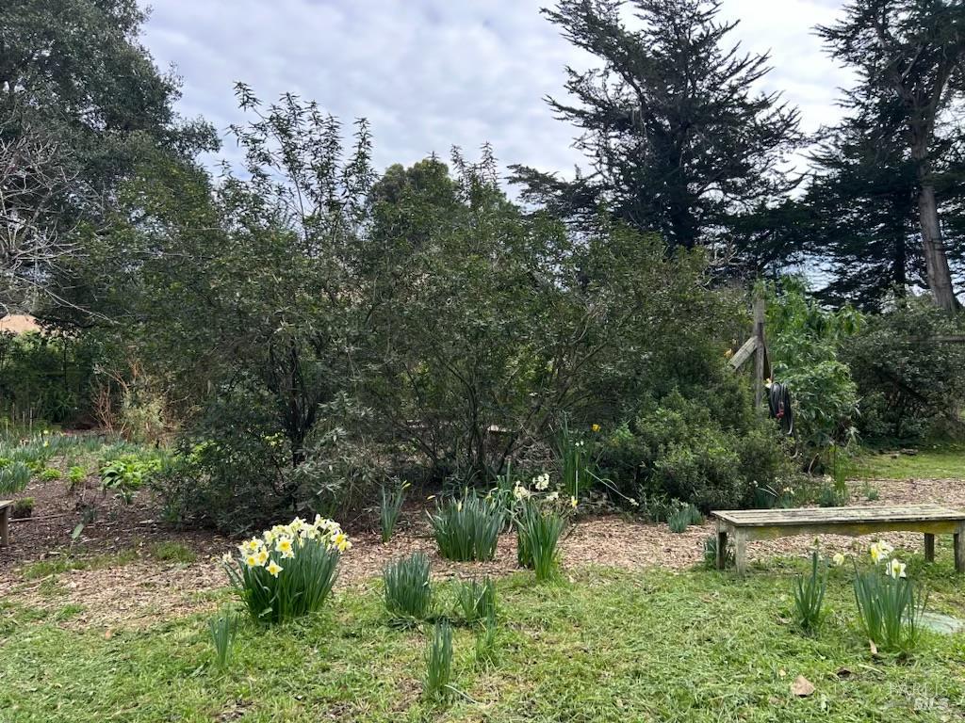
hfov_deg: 67.3
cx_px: 482
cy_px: 362
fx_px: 725
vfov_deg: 53.1
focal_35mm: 26
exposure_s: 1/932
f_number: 1.5
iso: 50
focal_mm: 5.7
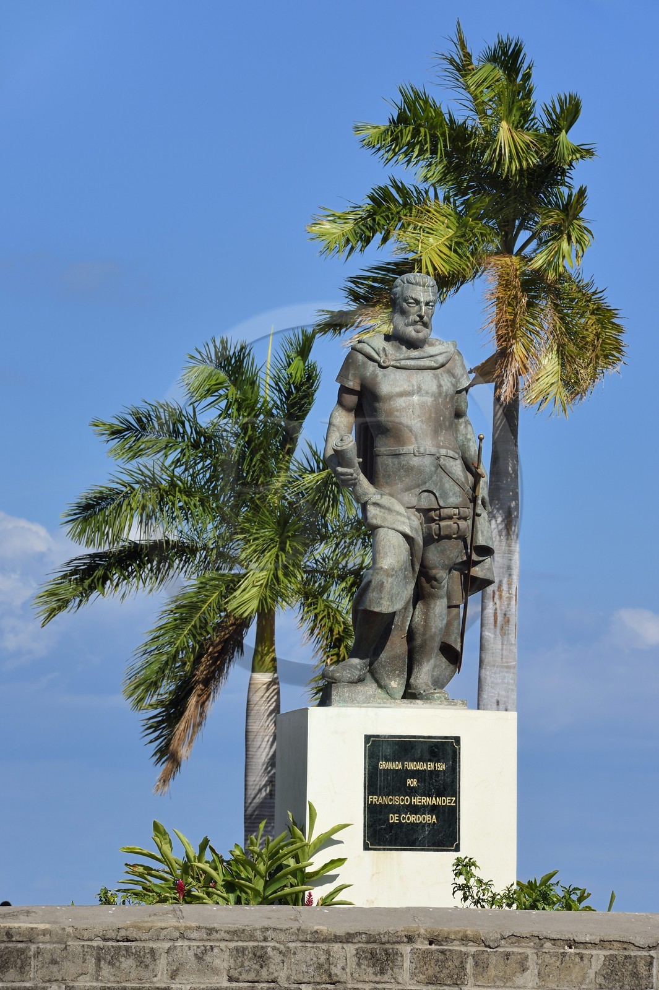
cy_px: 495
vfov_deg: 10.3
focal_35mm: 200
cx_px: 330
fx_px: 5497
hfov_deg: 6.9
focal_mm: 200
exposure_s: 1/250
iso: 200
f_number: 16
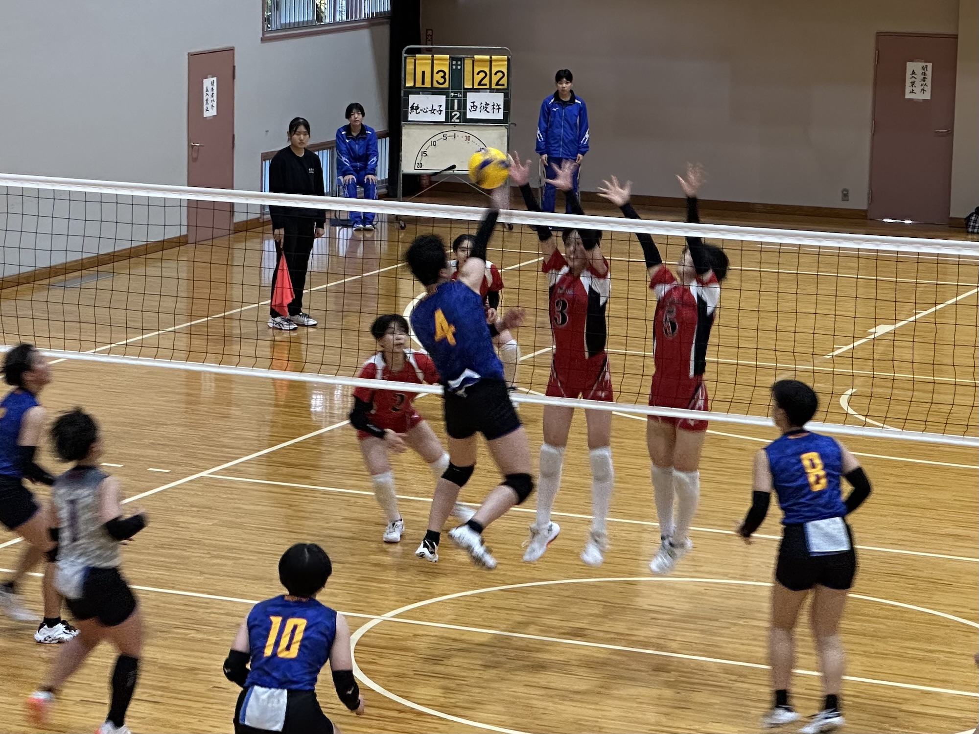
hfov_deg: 25.3
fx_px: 2178
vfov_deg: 19.1
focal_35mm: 77
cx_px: 490
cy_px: 367
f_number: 2.8
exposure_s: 1/60
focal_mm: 9
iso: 250
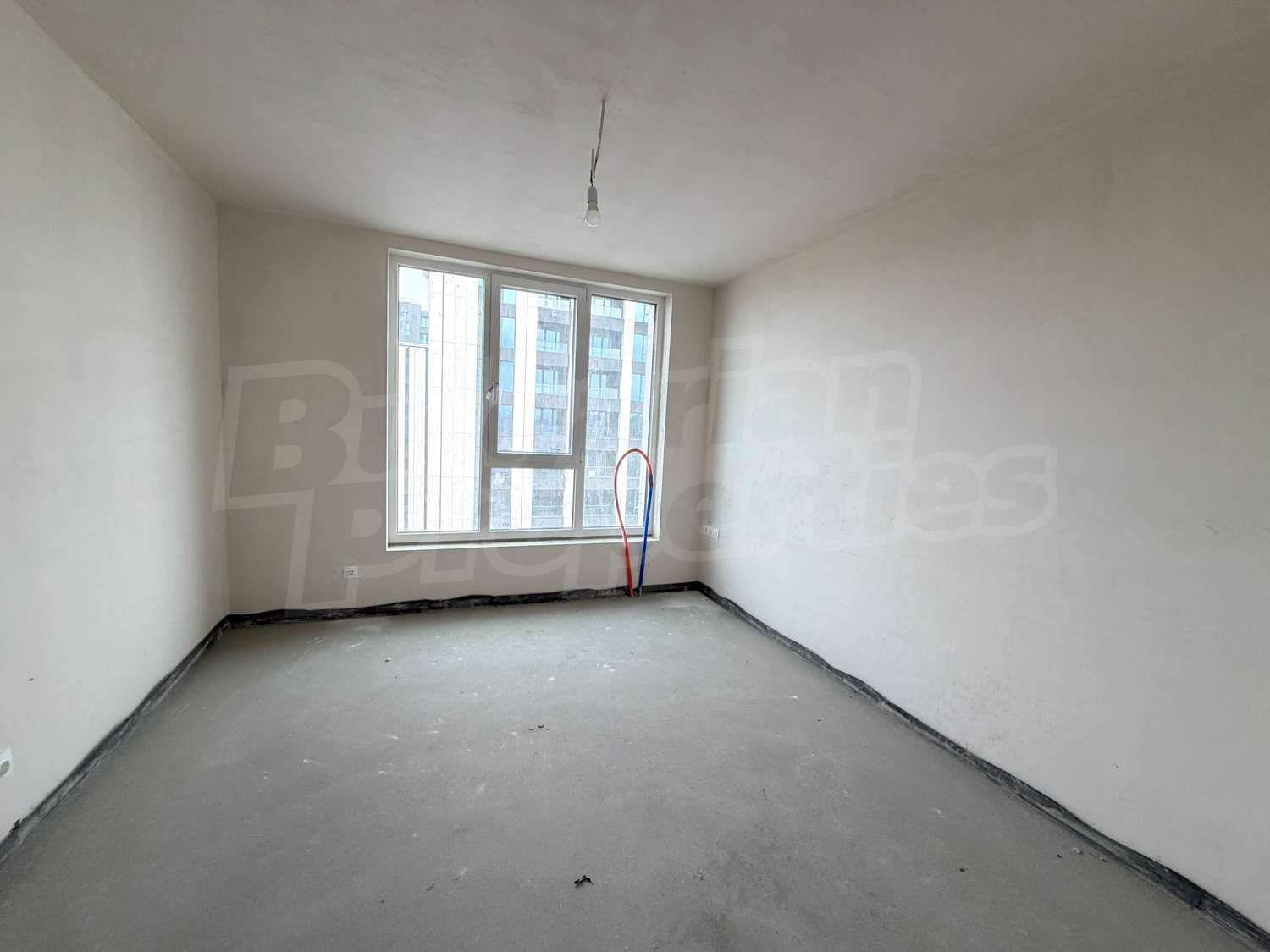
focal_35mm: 14
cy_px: 476
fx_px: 514
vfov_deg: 85.7
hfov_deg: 102.1
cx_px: 635
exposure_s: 1/121
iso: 125
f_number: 2.2
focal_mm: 2.22
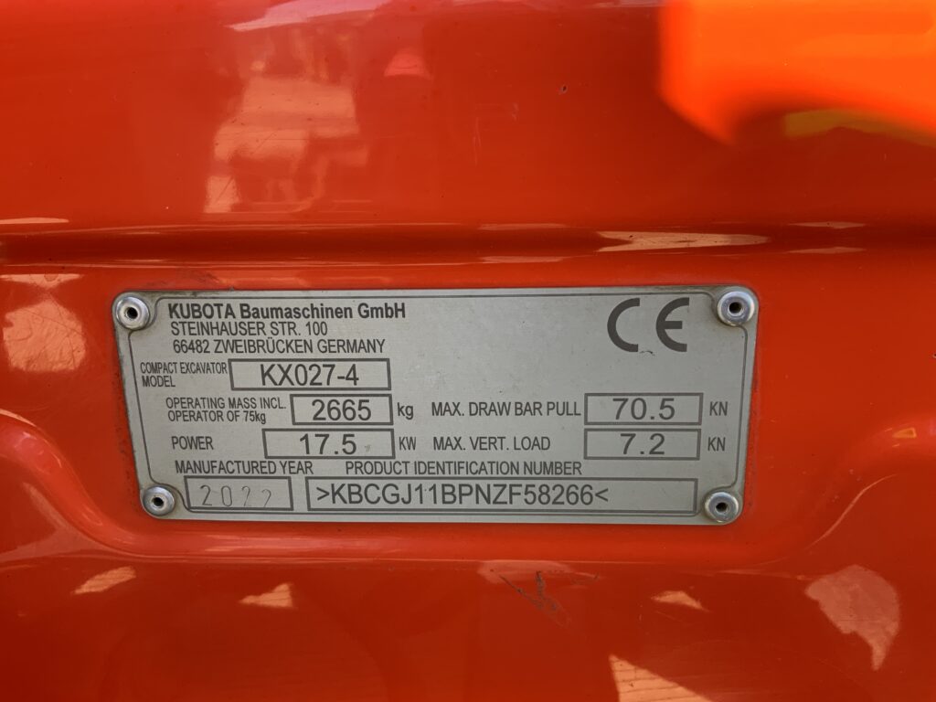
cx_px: 468
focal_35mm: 29
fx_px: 784
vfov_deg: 48.2
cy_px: 351
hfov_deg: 61.7
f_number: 1.8
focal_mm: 3
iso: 32
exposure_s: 1/122
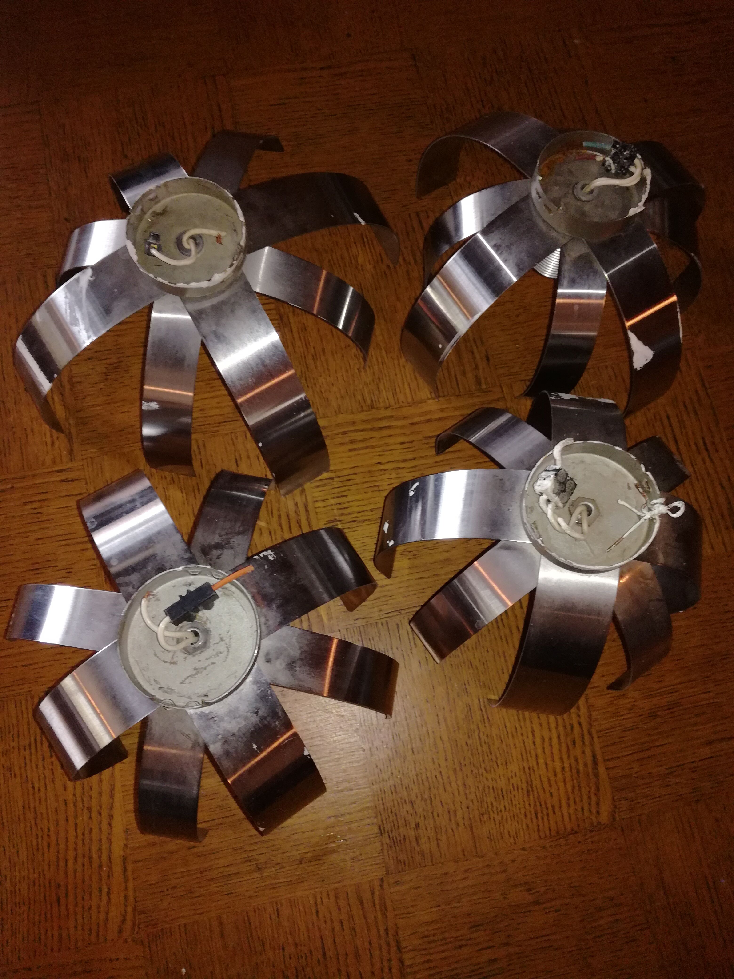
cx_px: 367
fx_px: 763
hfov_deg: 51.4
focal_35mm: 27
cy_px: 490
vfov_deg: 65.3
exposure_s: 1/33.3
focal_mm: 3.79
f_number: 2
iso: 160
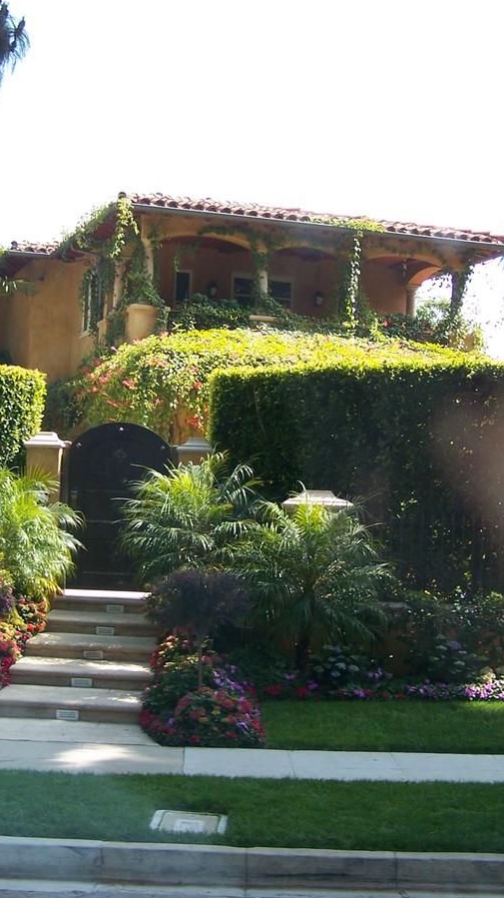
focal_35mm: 59
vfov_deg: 35.5
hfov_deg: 20.3
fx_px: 1403
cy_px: 434
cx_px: 179
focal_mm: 6.3
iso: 80
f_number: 2.8
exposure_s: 1/250
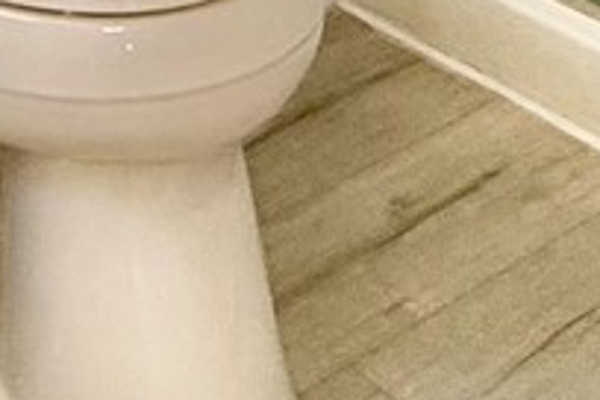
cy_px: -829
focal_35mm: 114
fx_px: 1900
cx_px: -188
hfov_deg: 16.9
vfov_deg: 9.3
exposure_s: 1/126
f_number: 2.2
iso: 320
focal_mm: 2.22
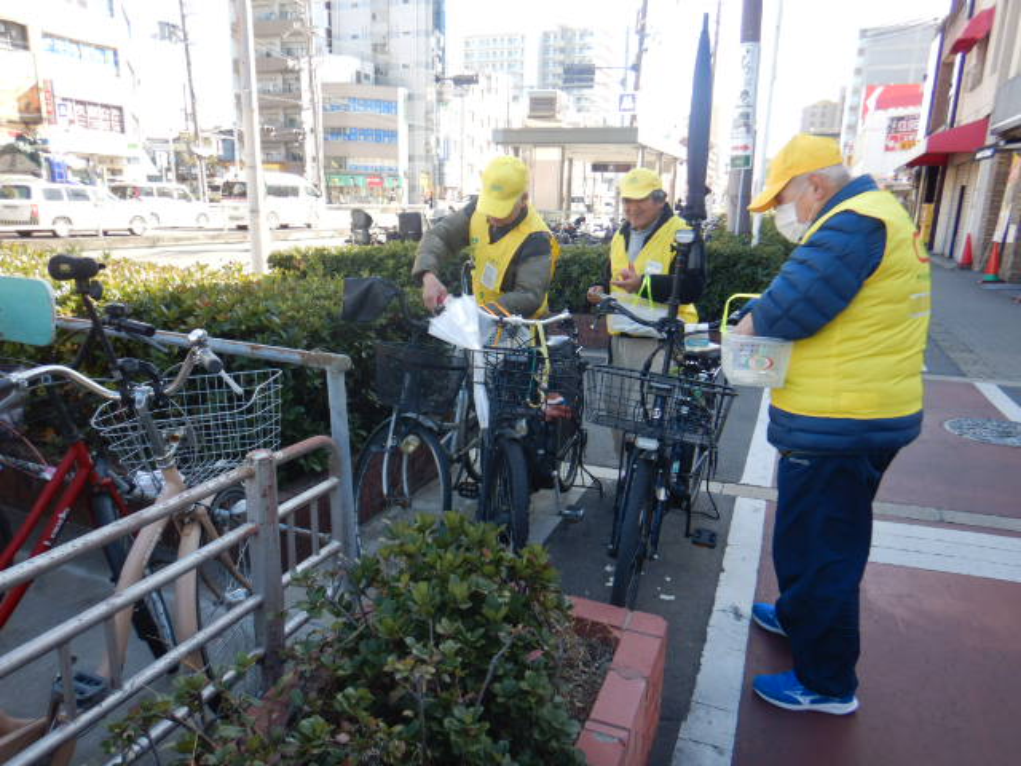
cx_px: 510
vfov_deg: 56.8
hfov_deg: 71.6
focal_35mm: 24
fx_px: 708
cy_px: 383
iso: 125
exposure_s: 1/250
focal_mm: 4.3
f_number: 2.8
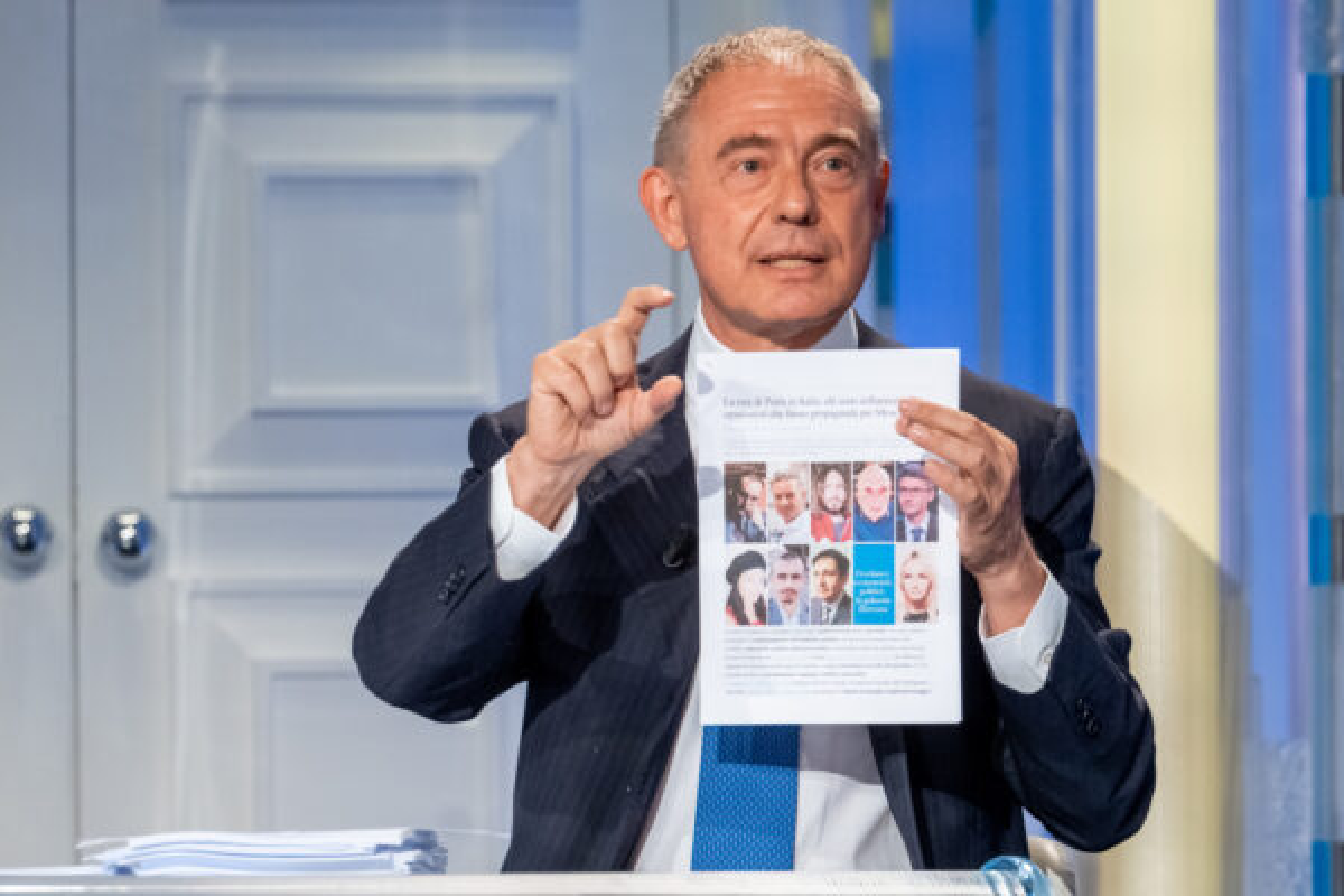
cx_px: 672
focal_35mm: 317
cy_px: 448
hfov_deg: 6.5
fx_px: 11834
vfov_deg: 4.3
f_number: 7.1
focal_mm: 211
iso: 3200
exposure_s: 1/220
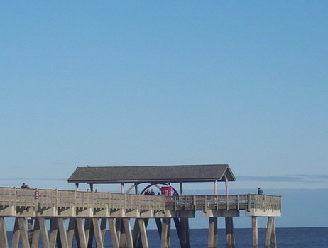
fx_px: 2081
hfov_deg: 9.0
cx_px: 204
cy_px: 195
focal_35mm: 219
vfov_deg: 6.8
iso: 100
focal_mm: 16.3
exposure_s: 1/498
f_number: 8.71
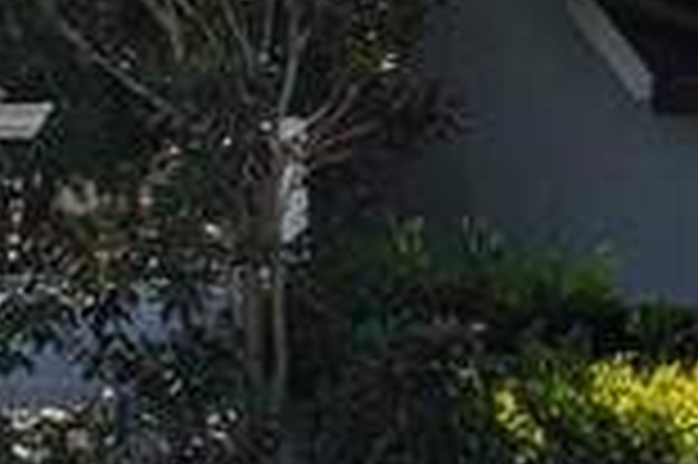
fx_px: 3719
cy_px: 241
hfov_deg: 9.1
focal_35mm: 192
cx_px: -1234
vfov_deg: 7.1
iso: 640
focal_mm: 29
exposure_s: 1/320
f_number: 9
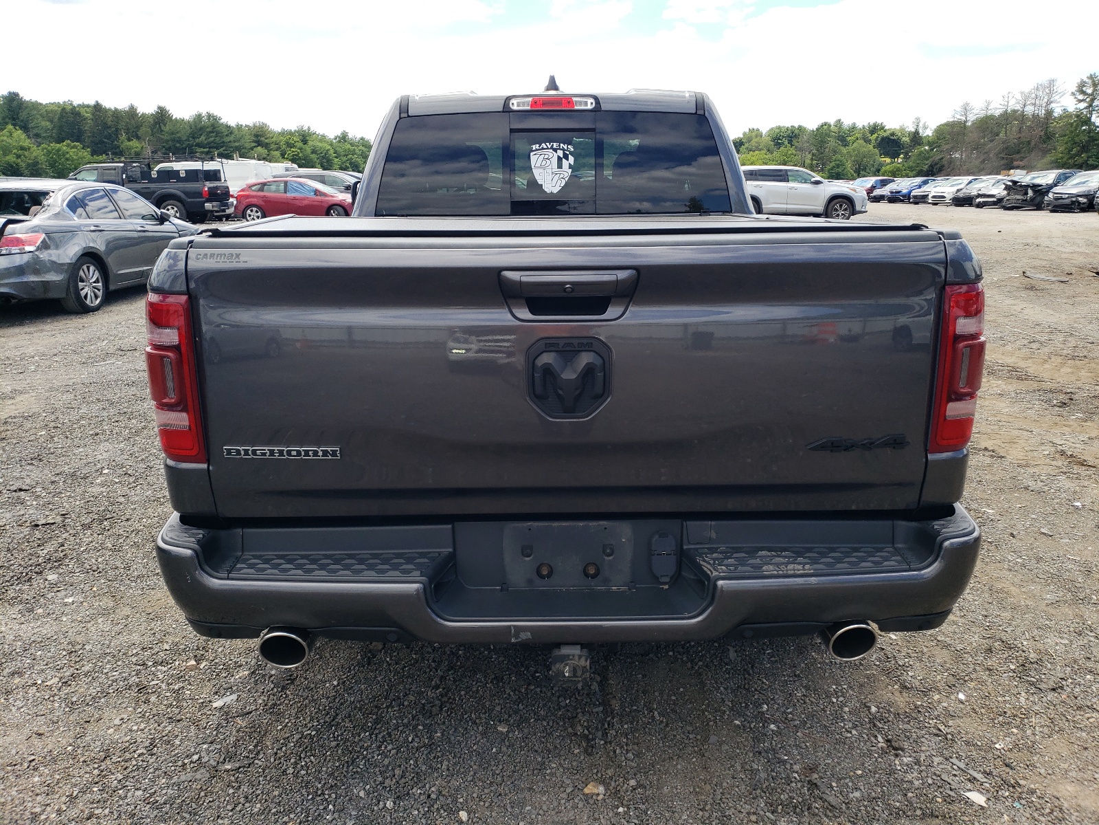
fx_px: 825
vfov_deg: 53.1
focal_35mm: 26
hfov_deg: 67.3
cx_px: 550
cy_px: 412
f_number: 1.5
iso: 50
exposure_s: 1/1429
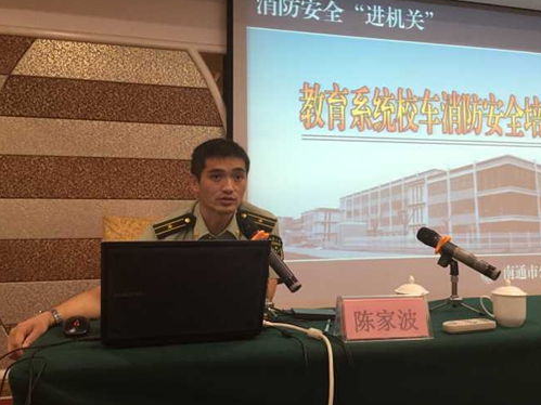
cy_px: 188
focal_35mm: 32
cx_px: 280
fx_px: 500
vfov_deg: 44.1
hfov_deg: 56.8
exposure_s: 1/33
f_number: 2.2
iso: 200
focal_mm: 4.15
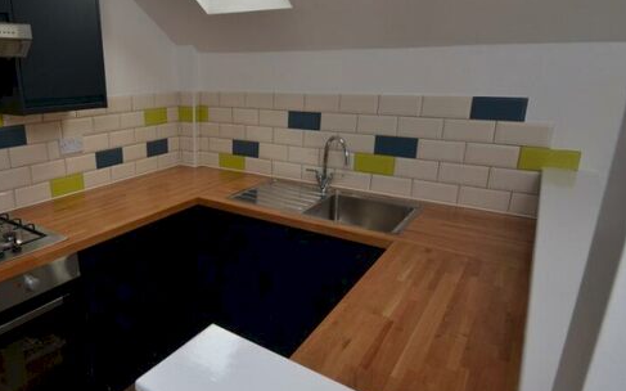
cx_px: 216
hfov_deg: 77.5
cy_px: 191
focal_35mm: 22
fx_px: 375
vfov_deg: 55.0
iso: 400
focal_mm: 10
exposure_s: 1/200
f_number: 6.3
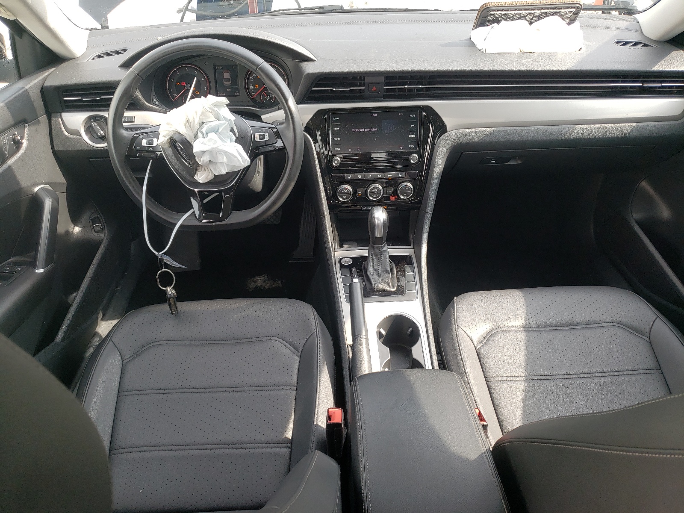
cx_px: 342
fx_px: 514
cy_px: 256
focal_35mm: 26
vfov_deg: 53.1
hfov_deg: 67.3
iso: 50
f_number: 1.5
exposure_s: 1/263
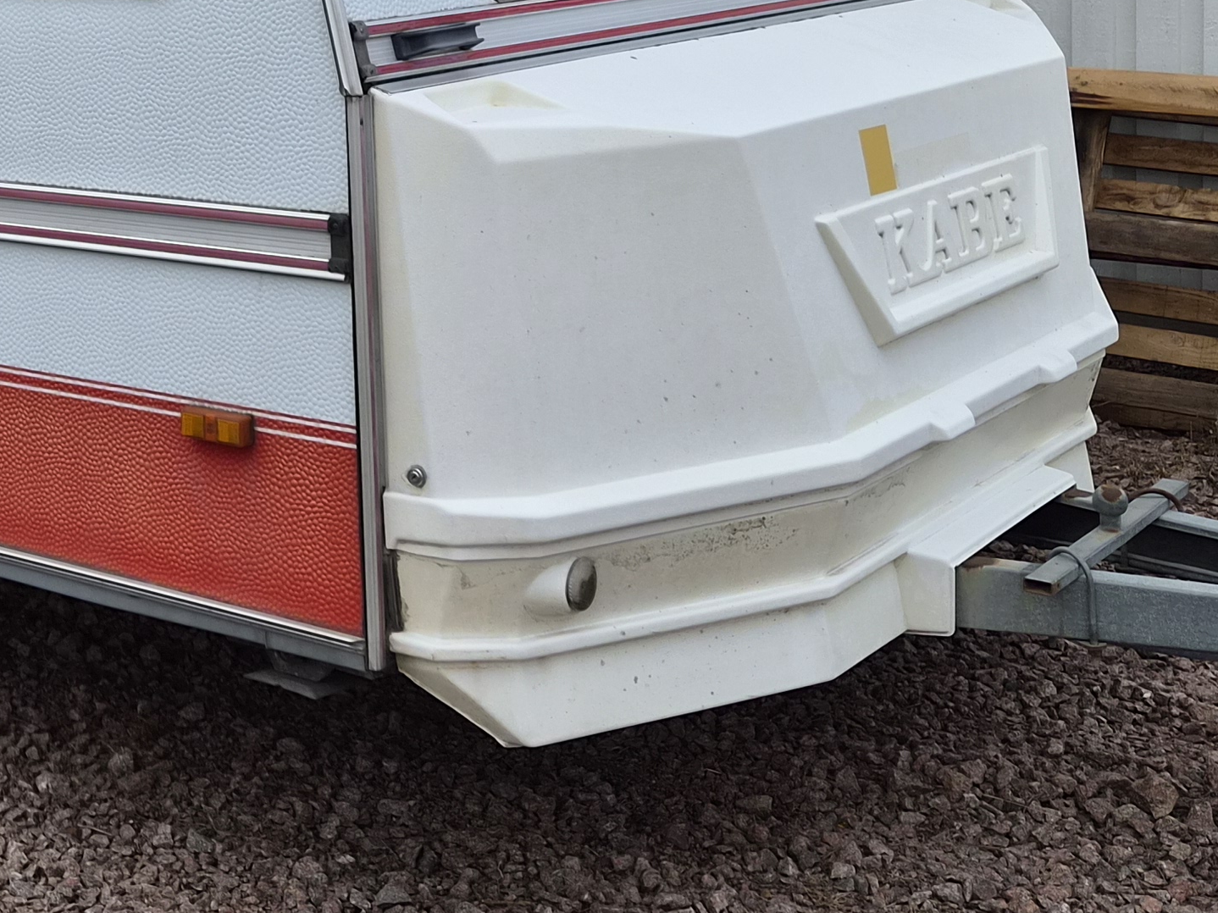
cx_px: 57
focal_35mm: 64
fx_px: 2252
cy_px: -83
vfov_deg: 21.8
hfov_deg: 28.7
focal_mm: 5.4
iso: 80
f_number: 1.8
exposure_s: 1/2448
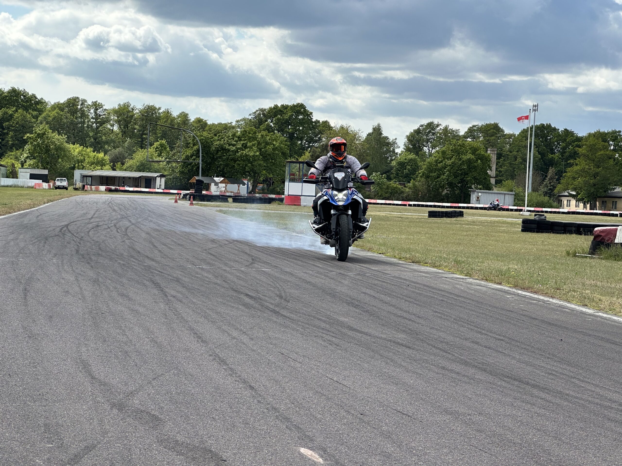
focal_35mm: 77
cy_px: 233
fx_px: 1384
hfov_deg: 25.3
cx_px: 311
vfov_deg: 19.1
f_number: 2.8
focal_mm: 9
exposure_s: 1/558
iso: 32
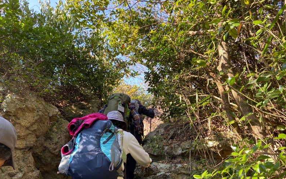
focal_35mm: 28
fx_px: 218
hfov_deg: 66.5
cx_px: 144
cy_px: 103
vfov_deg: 44.4
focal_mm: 4.25
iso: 32
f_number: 1.8
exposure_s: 1/138
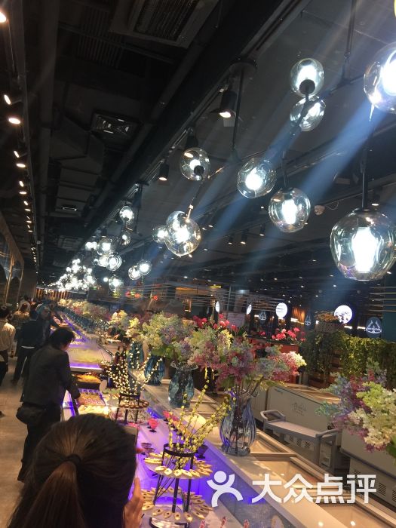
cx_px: 198
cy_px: 264
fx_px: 442
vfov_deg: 61.7
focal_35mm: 29
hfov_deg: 48.2
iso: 32
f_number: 2.2
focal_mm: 4.15
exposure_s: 1/33
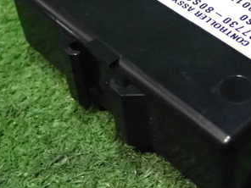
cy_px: 48
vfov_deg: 17.7
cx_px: 218
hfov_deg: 23.1
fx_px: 602
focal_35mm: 83
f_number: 2.8
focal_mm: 7.31
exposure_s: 1/50
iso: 2500
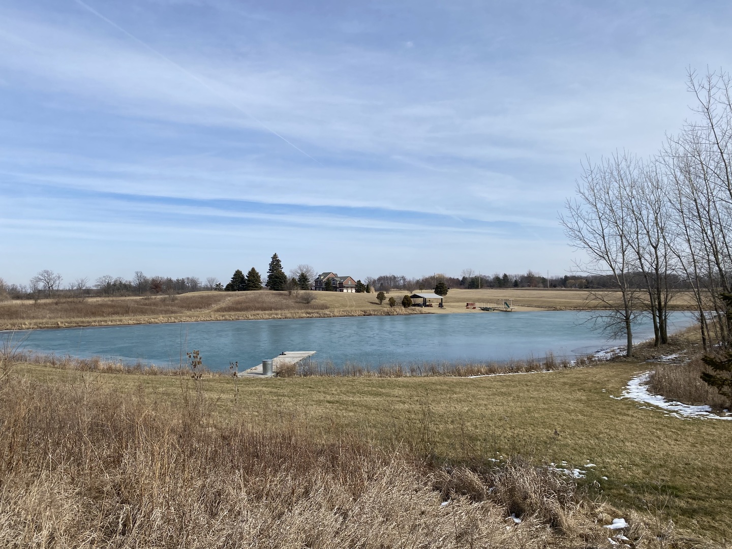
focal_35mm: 26
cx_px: 366
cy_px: 274
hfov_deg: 67.3
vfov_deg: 53.1
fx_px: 550
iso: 32
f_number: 1.8
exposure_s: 1/4115
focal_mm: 4.25
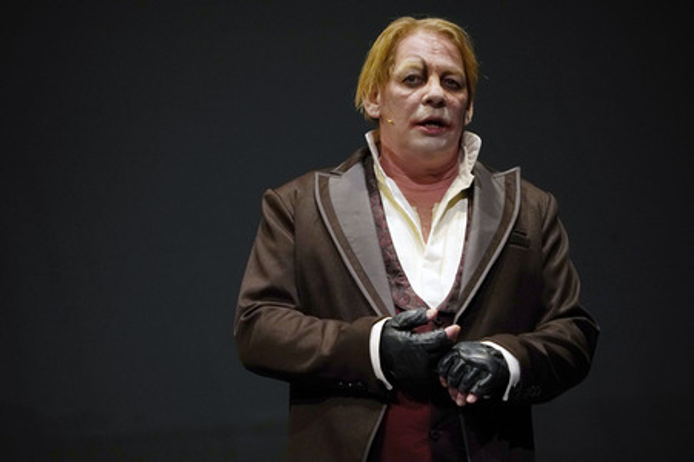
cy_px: 231
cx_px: 347
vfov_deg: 3.5
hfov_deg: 5.2
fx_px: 7590
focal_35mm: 394
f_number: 6.3
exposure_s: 1/250
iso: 4000
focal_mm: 394
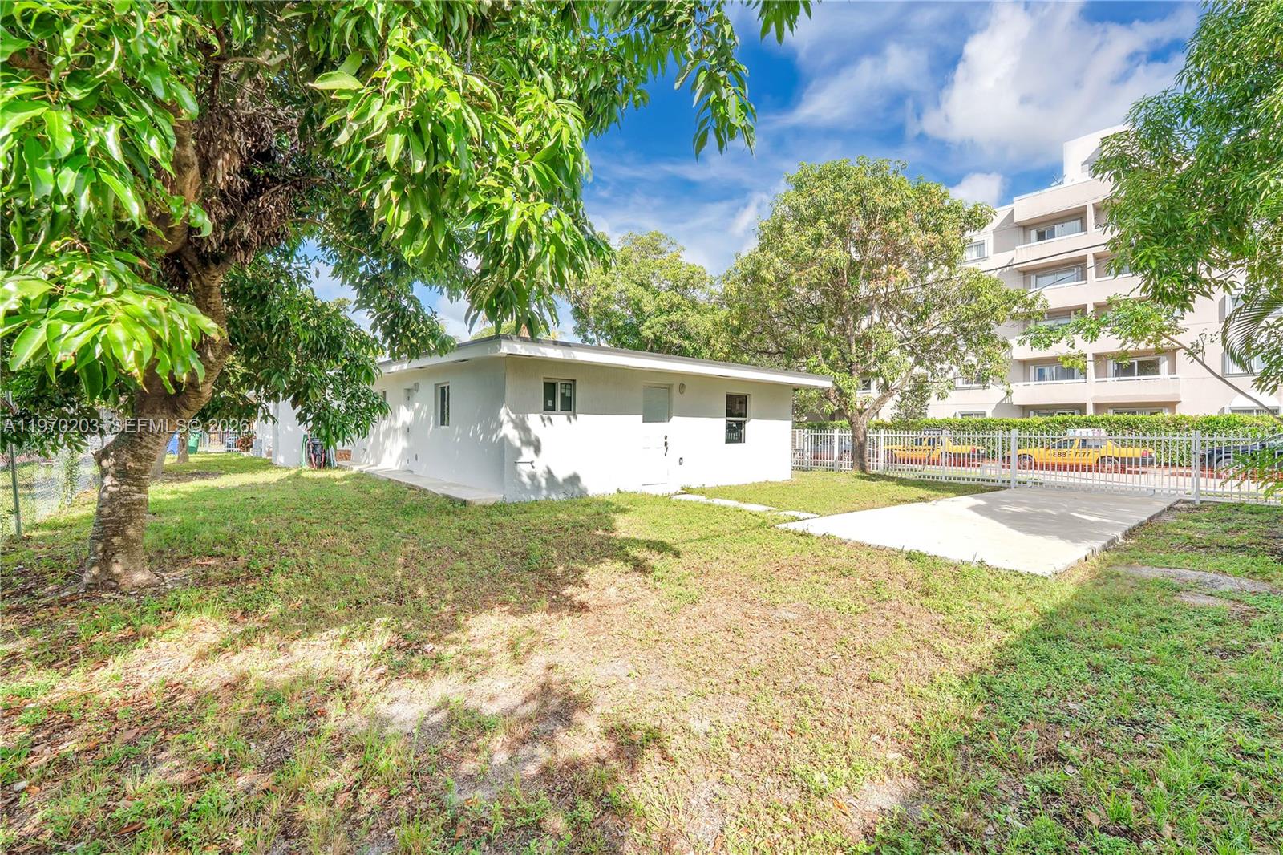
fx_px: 520
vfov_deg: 78.8
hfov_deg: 101.9
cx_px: 642
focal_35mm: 15
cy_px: 428
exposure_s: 1/160
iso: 100
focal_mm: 14.6
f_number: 10
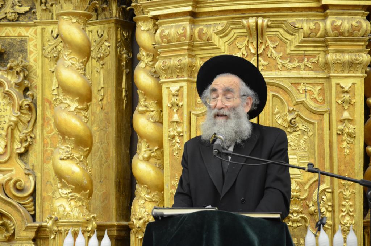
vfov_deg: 10.7
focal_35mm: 128
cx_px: 186
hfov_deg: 16.1
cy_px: 123
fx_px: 1311
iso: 1250
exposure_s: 1/100
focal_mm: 85
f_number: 5.6
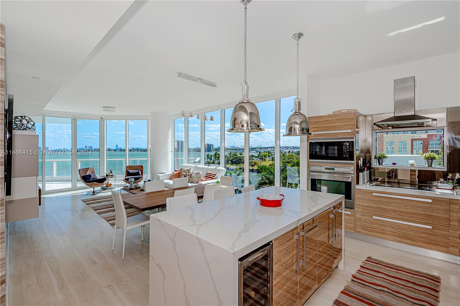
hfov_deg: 93.3
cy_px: 153
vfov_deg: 70.4
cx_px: 230
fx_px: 217
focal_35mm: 17
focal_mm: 17
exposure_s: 1/200
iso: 400
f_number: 8
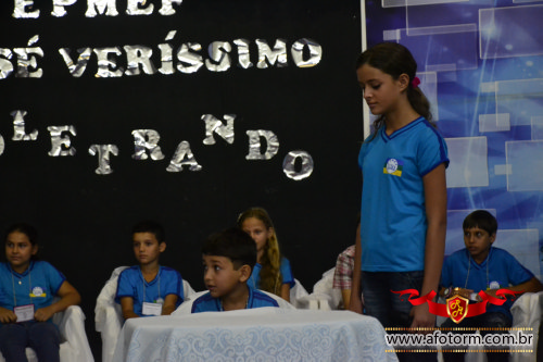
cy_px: 181
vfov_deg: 10.2
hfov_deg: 15.2
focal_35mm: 135
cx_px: 272
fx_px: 2035
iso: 3200
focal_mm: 90
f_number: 5.6
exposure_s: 1/30
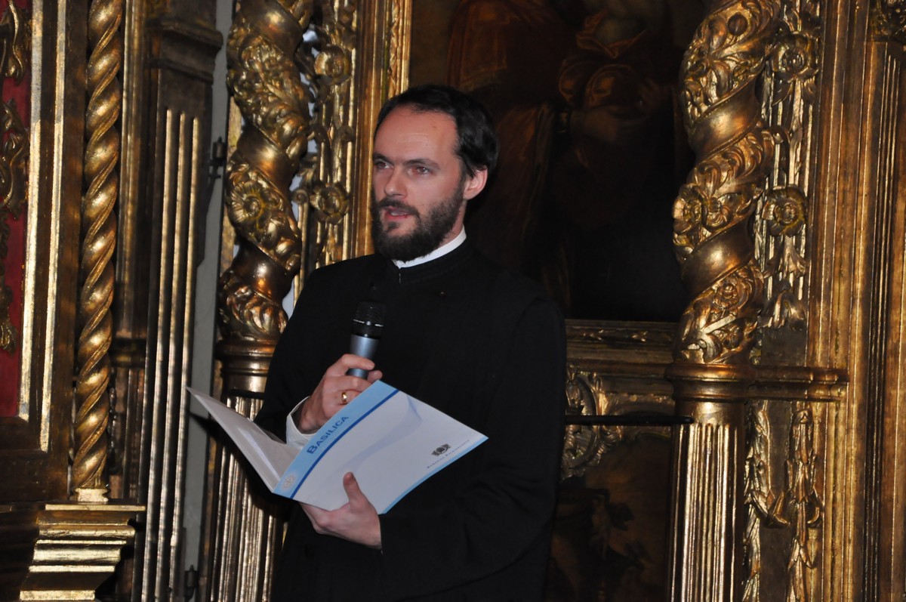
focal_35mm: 158
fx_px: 3959
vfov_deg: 8.7
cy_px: 301
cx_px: 453
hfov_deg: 13.1
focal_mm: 105
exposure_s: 1/40
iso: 1600
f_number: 5.6
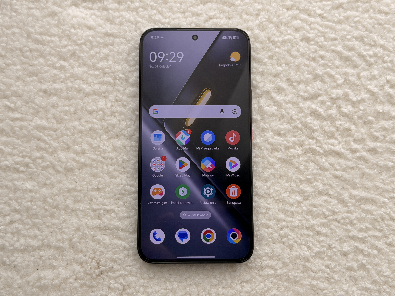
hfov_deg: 39.7
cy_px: 148
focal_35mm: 48
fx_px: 548
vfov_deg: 30.3
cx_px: 198
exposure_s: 1/186
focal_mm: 6.76
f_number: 1.78
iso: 64
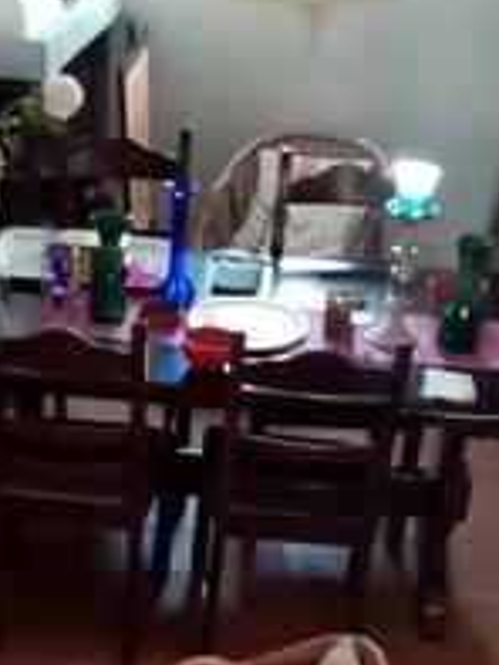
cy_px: 611
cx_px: 98
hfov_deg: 18.5
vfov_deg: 24.0
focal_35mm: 79
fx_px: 1517
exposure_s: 1/20
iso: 1092
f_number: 1.8
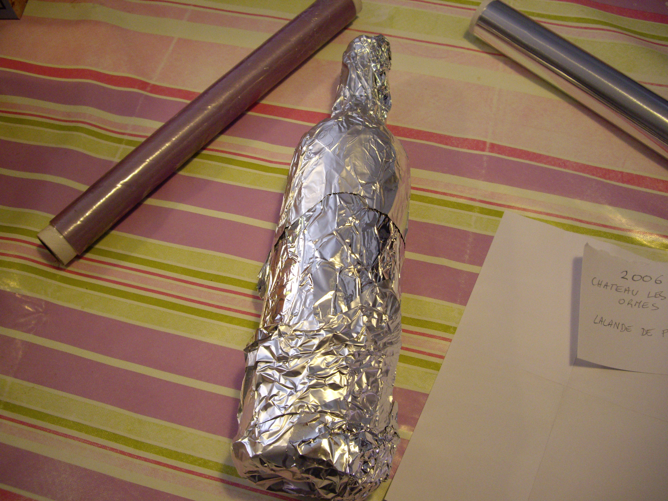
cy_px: 250
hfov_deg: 49.0
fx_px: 733
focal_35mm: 38
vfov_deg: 37.7
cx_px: 334
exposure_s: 1/60
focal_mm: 7.9
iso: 400
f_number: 2.8
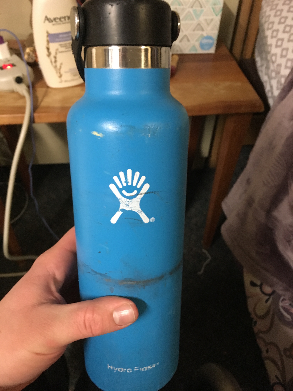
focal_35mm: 29
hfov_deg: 48.2
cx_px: 146
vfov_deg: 61.7
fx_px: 327
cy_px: 196
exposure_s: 1/15
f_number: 2.2
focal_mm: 4.15
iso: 400
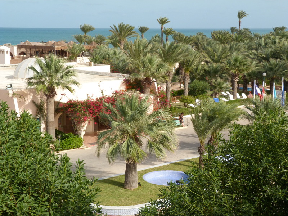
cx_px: 144
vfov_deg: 24.0
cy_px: 108
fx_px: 508
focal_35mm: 61
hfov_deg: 31.7
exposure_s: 1/500
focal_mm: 11
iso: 200
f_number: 6.3
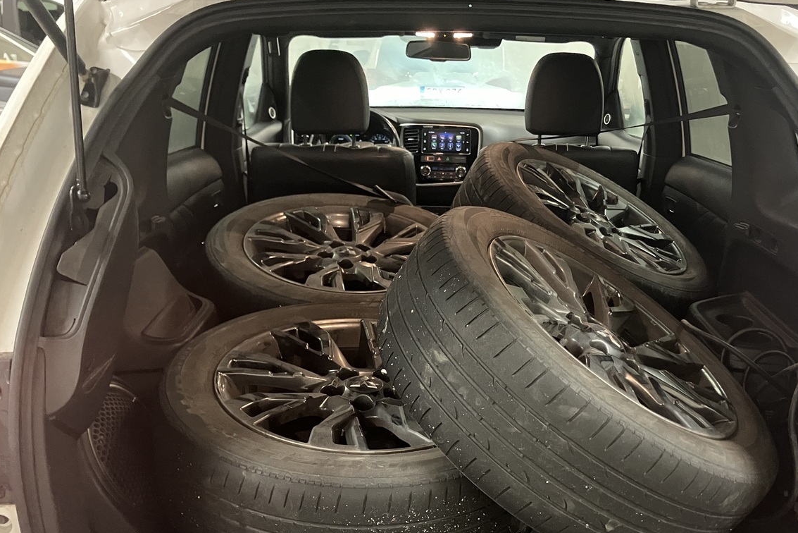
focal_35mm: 37
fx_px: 820
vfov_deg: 35.6
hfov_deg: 51.5
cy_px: 351
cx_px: 478
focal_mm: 3.99
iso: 640
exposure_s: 1/30
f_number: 1.8
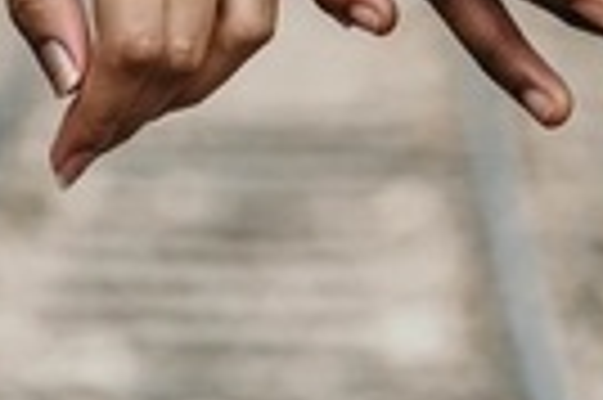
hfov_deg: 2.4
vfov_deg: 1.6
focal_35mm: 871
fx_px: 14571
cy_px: -70
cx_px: 328
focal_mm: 200
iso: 400
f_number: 8
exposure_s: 1/200
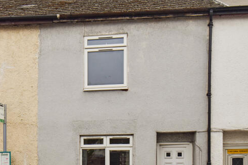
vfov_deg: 32.4
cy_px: 103
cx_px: 105
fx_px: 283
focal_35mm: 41
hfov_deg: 47.2
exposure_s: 1/200
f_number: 8
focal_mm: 13
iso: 100
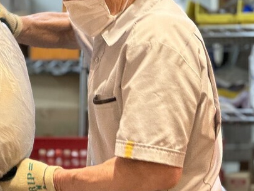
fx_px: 1336
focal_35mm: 182
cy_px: 99
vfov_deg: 8.2
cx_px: 48
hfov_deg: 10.8
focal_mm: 9
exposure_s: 1/60
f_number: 2.8
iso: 250
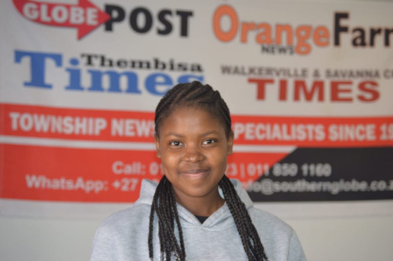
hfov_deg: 24.6
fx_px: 900
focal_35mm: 82
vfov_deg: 16.5
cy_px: 130
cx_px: 196
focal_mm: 55
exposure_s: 1/60
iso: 400
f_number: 4
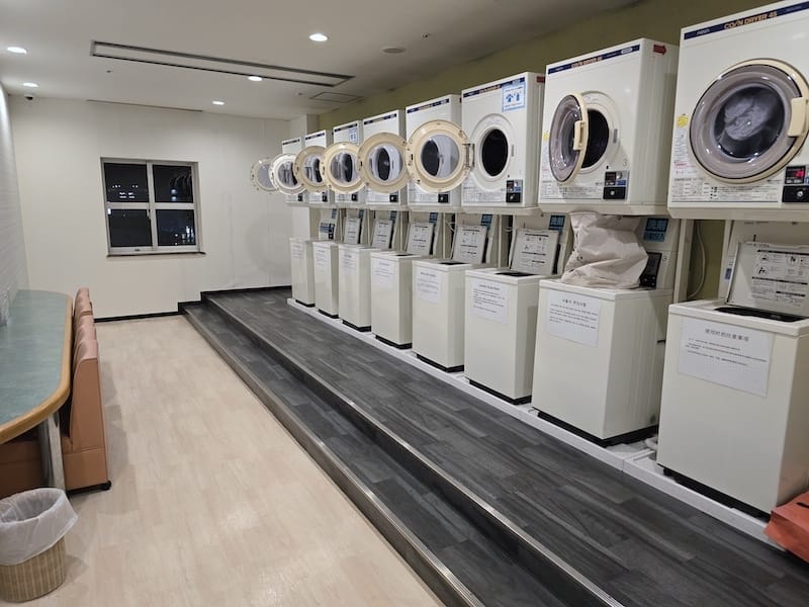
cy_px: 304
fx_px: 538
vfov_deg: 58.9
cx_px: 404
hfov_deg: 73.9
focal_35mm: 23
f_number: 1.7
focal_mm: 6.3
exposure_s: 1/120
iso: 400
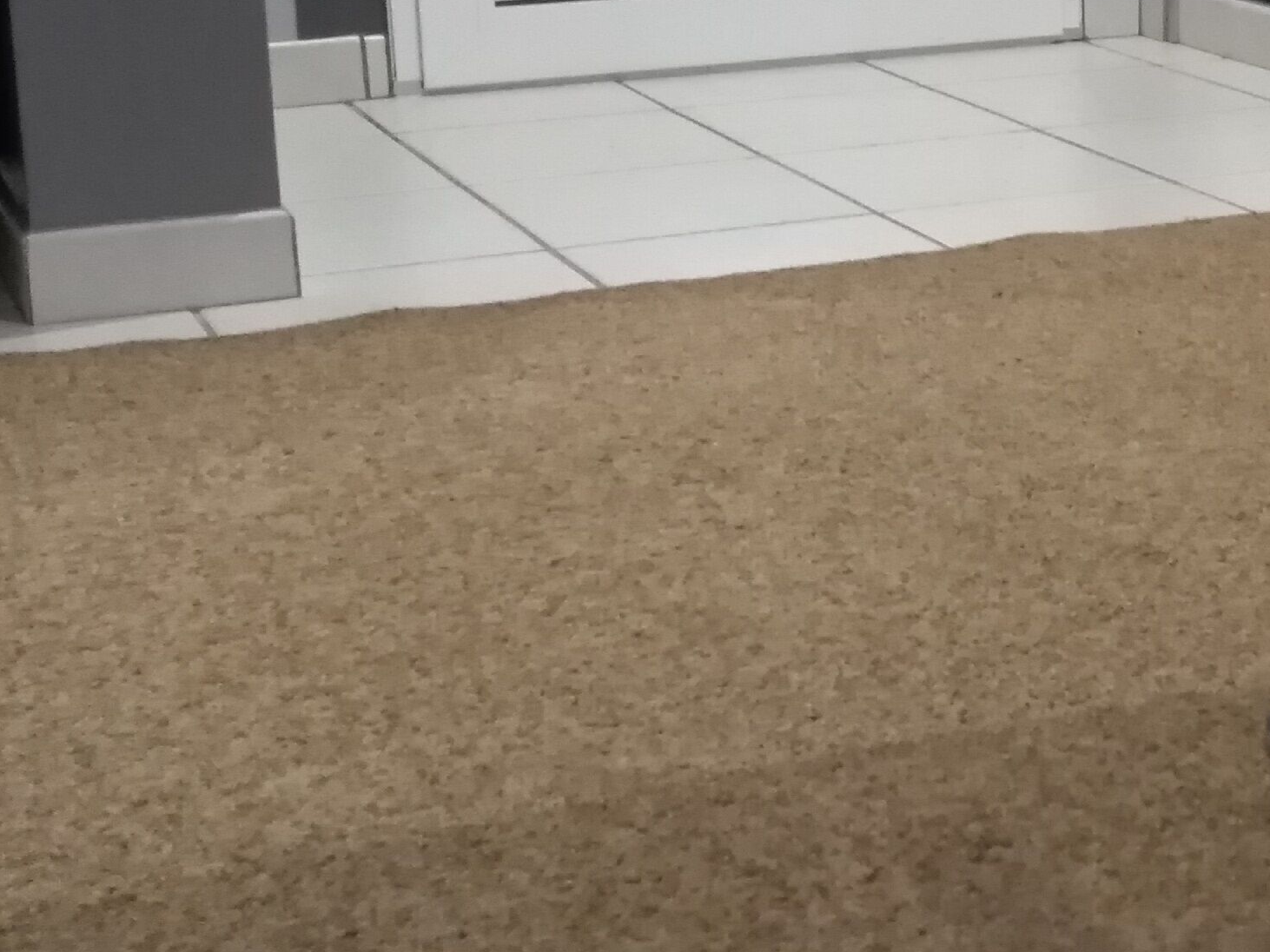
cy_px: 237
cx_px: 1110
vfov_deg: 19.7
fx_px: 2714
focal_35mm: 74
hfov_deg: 25.6
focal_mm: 3.54
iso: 814
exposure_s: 1/25
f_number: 2
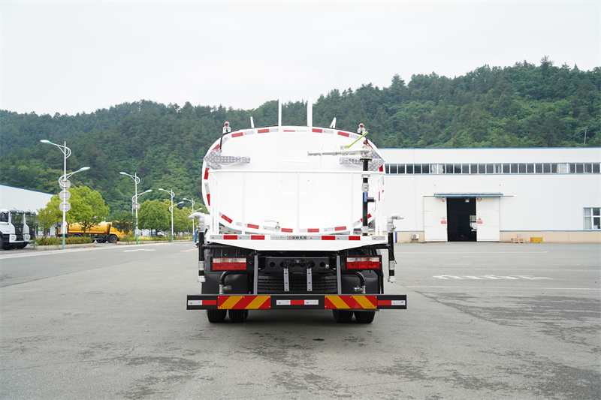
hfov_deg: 48.5
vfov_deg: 33.4
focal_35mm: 40
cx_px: 300
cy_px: 200
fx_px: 668
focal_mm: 40
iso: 160
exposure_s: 1/320
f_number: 4.5
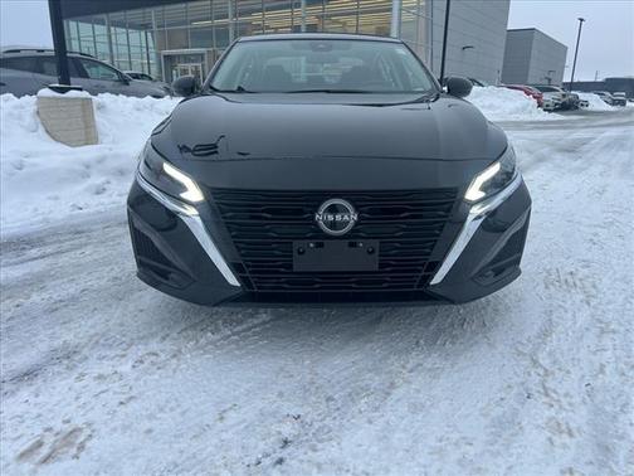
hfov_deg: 67.3
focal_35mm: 26
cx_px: 317
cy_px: 238
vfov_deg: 53.1
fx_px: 476
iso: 50
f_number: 1.5
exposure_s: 1/410
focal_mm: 5.7
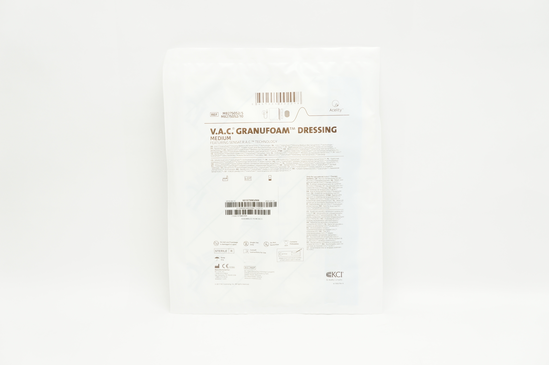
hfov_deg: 36.9
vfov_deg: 25.0
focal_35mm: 54
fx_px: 823
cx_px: 274
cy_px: 182
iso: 400
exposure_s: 1/50
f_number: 5.6
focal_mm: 36
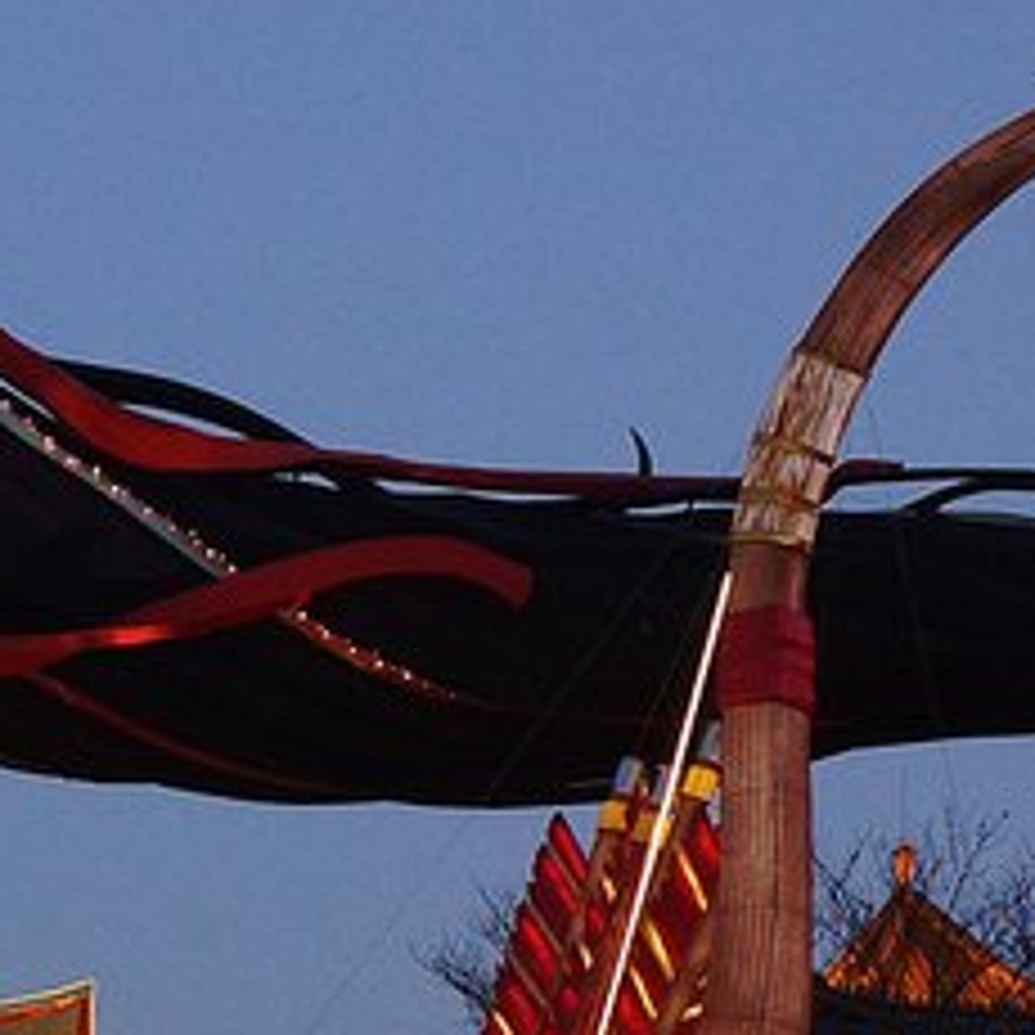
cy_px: 1249
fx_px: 5548
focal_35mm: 164
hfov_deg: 10.1
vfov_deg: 10.5
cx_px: -806
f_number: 4.5
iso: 800
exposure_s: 1/80
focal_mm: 25
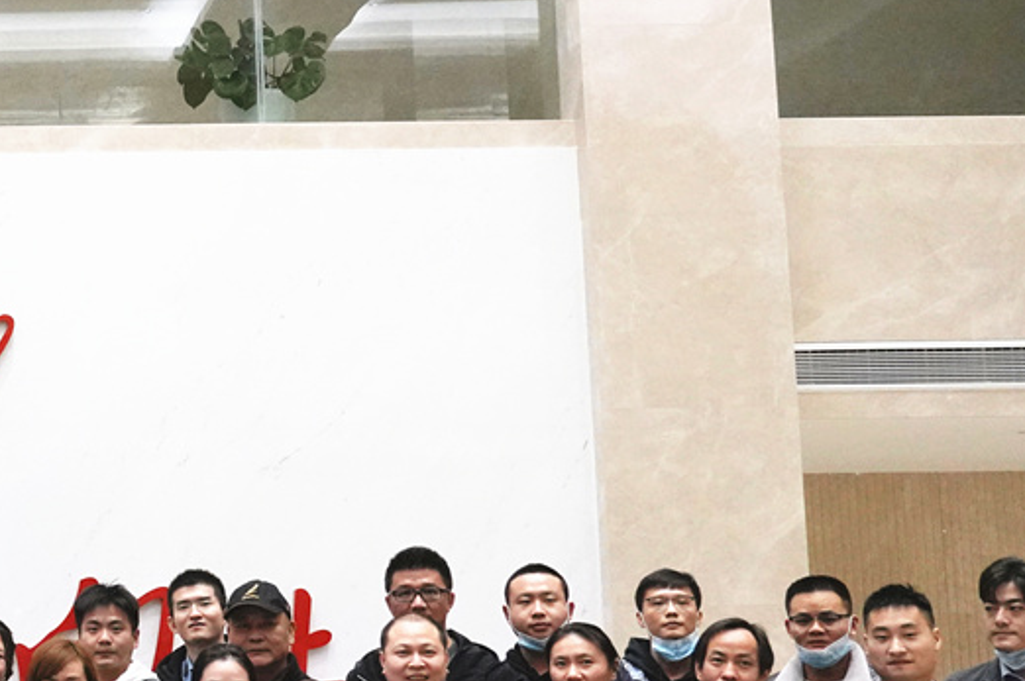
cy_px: 482
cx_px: -206
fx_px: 1963
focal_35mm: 69
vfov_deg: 19.6
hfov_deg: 26.1
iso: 4000
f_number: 4
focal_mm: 24
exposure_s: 1/400
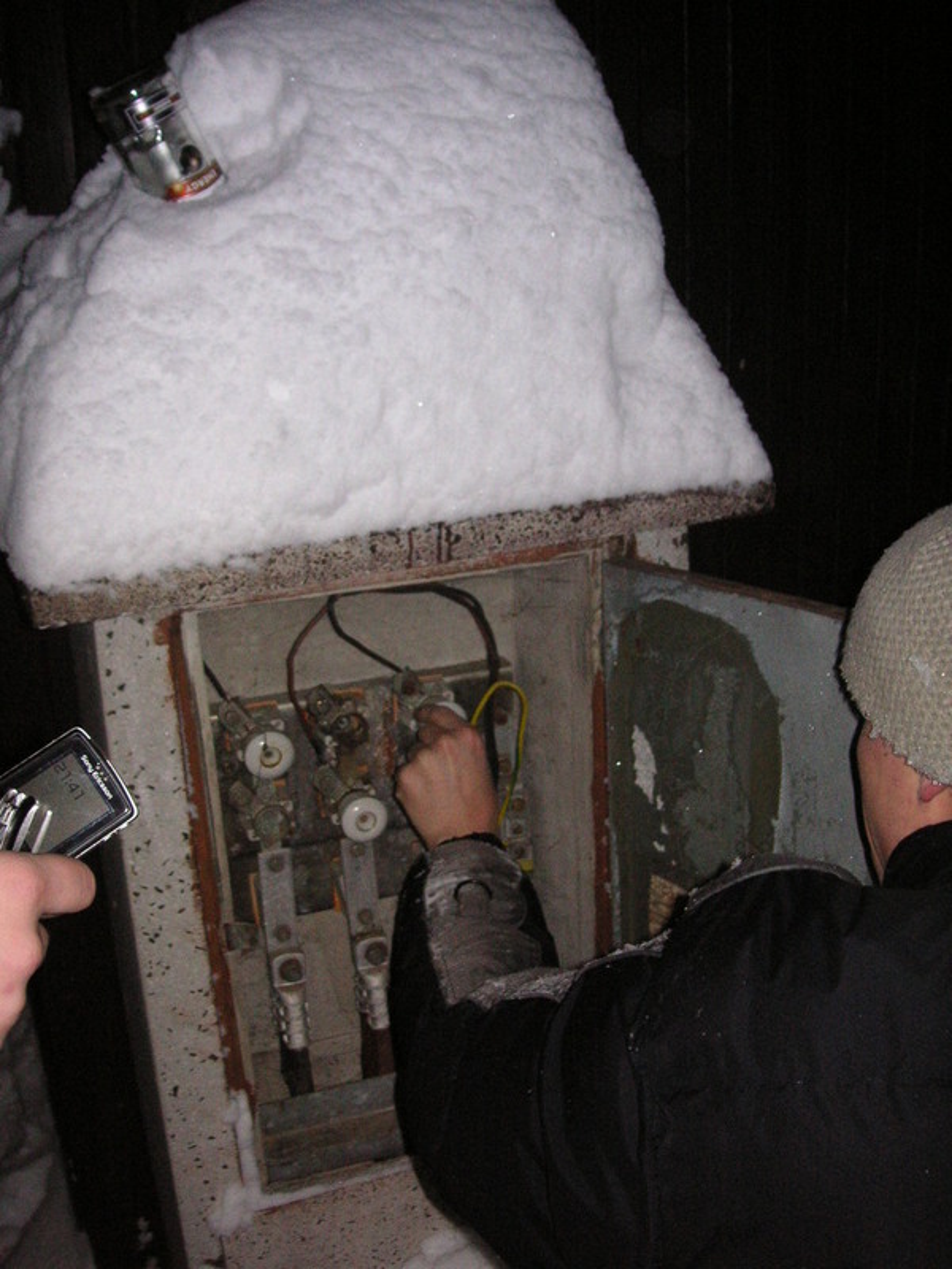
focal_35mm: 37
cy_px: 634
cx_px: 476
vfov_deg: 50.1
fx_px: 1357
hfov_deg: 38.7
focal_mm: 6.1
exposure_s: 1/45
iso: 160
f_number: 2.8
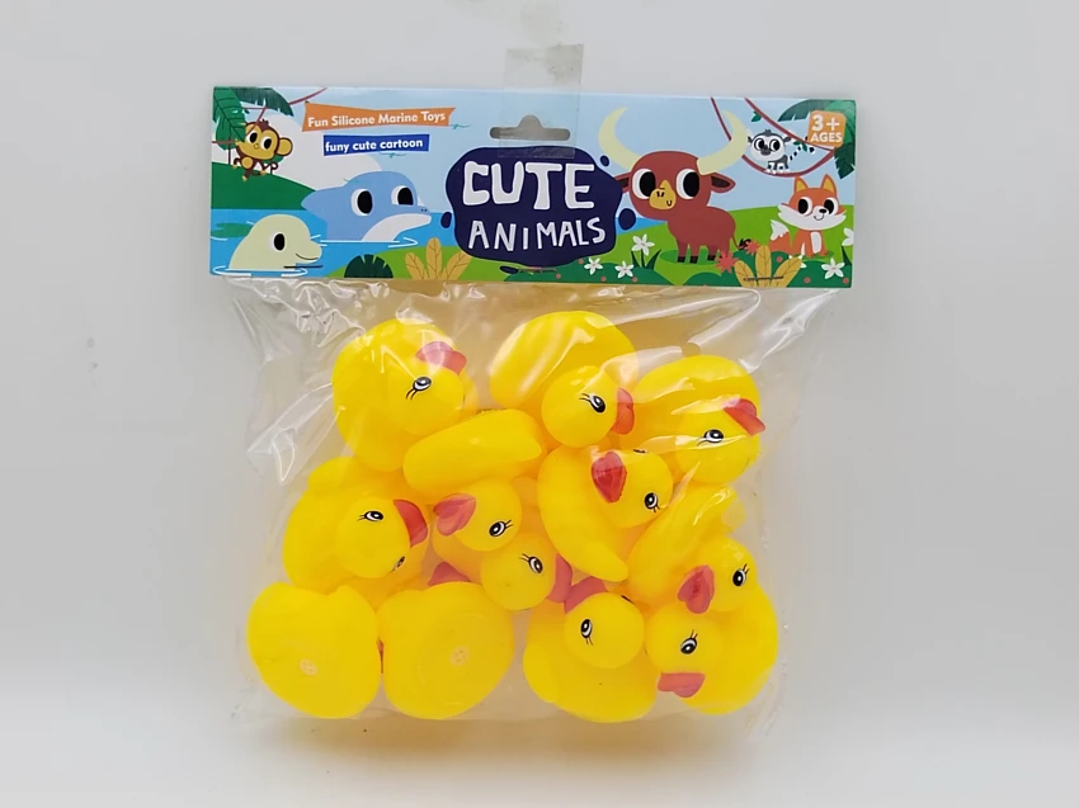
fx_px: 1589
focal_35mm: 51
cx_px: 540
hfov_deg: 37.5
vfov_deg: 28.5
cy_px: 404
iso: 179
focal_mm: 4.75
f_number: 1.8
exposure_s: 1/100
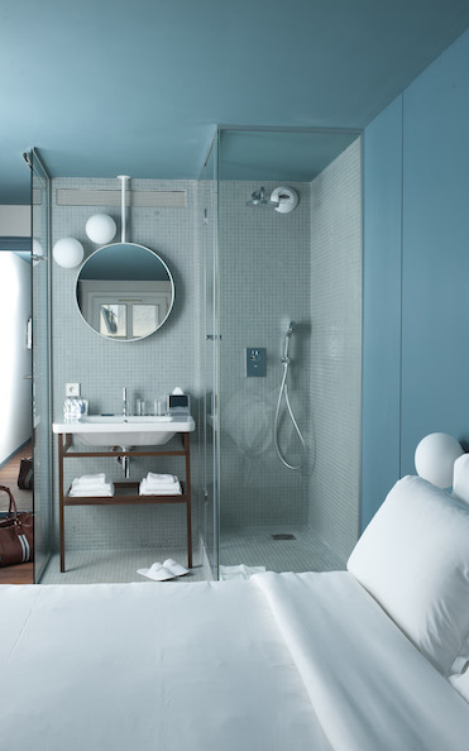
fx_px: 737
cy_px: 376
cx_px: 233
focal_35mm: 36
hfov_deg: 35.3
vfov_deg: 54.0
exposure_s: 1/200
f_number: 10
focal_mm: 35
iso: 160
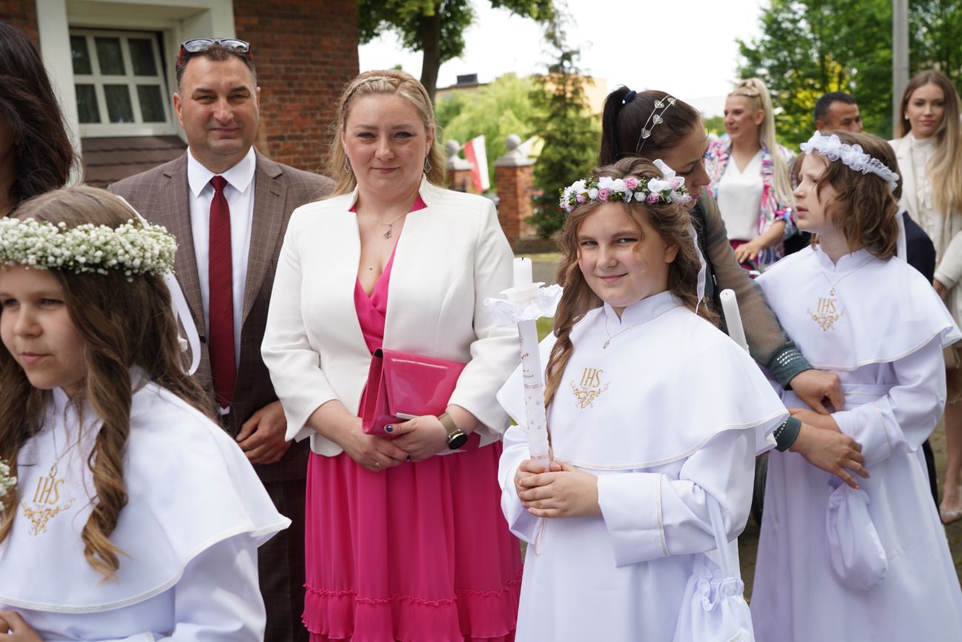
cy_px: 321
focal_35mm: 46
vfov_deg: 29.3
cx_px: 481
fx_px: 1229
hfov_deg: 42.7
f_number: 6.3
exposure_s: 1/100
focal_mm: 46
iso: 100
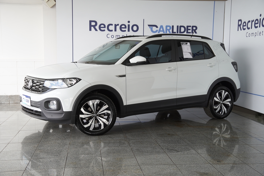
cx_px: 132
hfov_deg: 41.1
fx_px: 352
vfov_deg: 28.1
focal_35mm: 48
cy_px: 88
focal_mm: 32
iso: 100
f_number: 4
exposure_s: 1/80
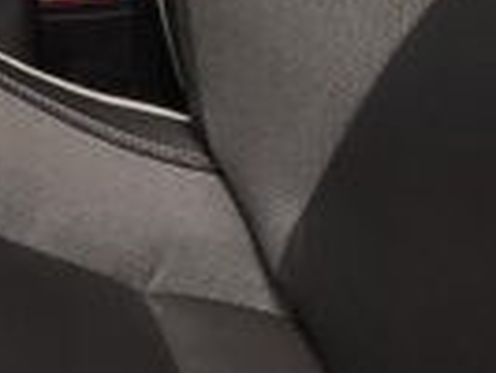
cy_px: -410
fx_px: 2538
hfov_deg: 10.3
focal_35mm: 177
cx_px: -507
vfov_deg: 8.0
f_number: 1.8
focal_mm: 5.4
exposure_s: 1/100
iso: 320
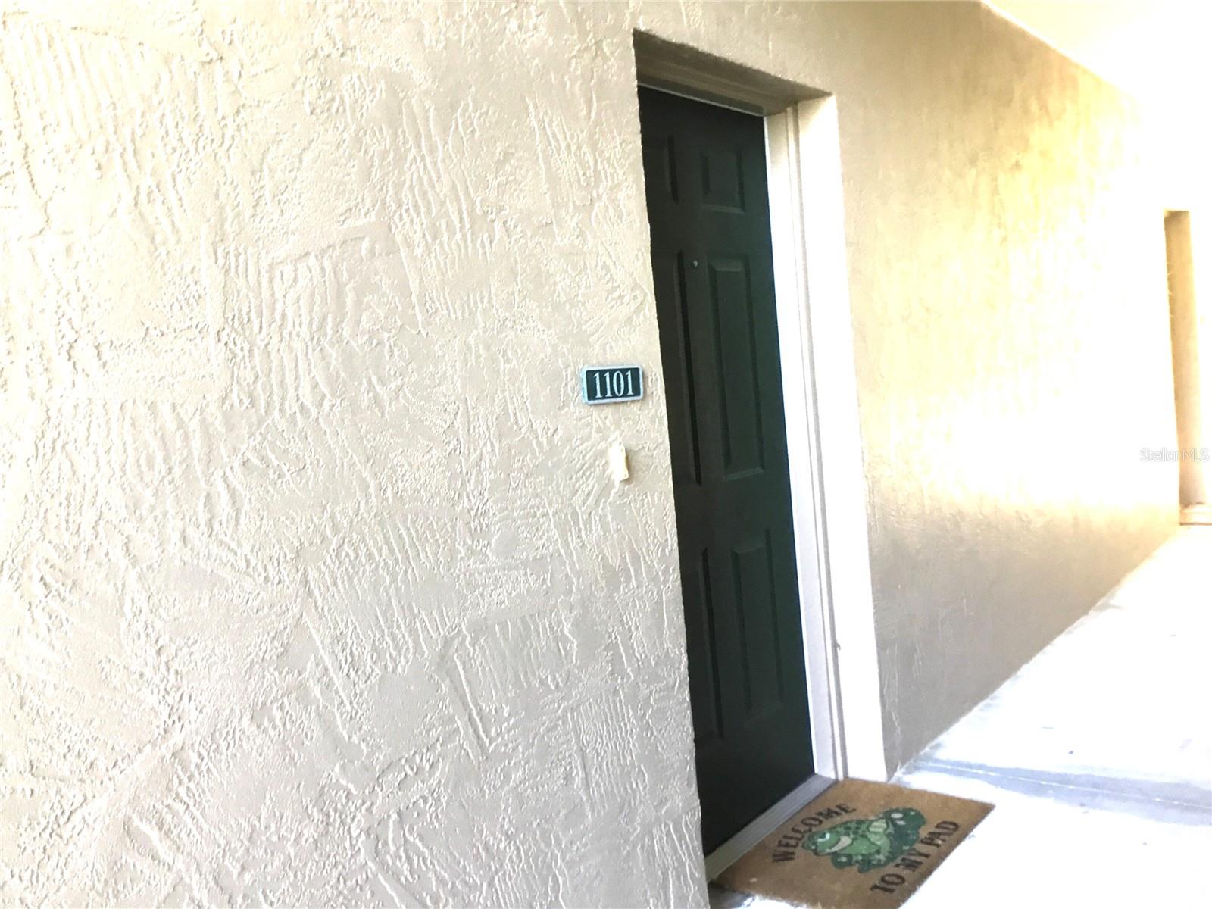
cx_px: 606
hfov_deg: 58.4
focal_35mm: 31
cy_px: 454
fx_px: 1085
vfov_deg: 45.4
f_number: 2.4
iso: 80
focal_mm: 3.3
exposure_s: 1/30
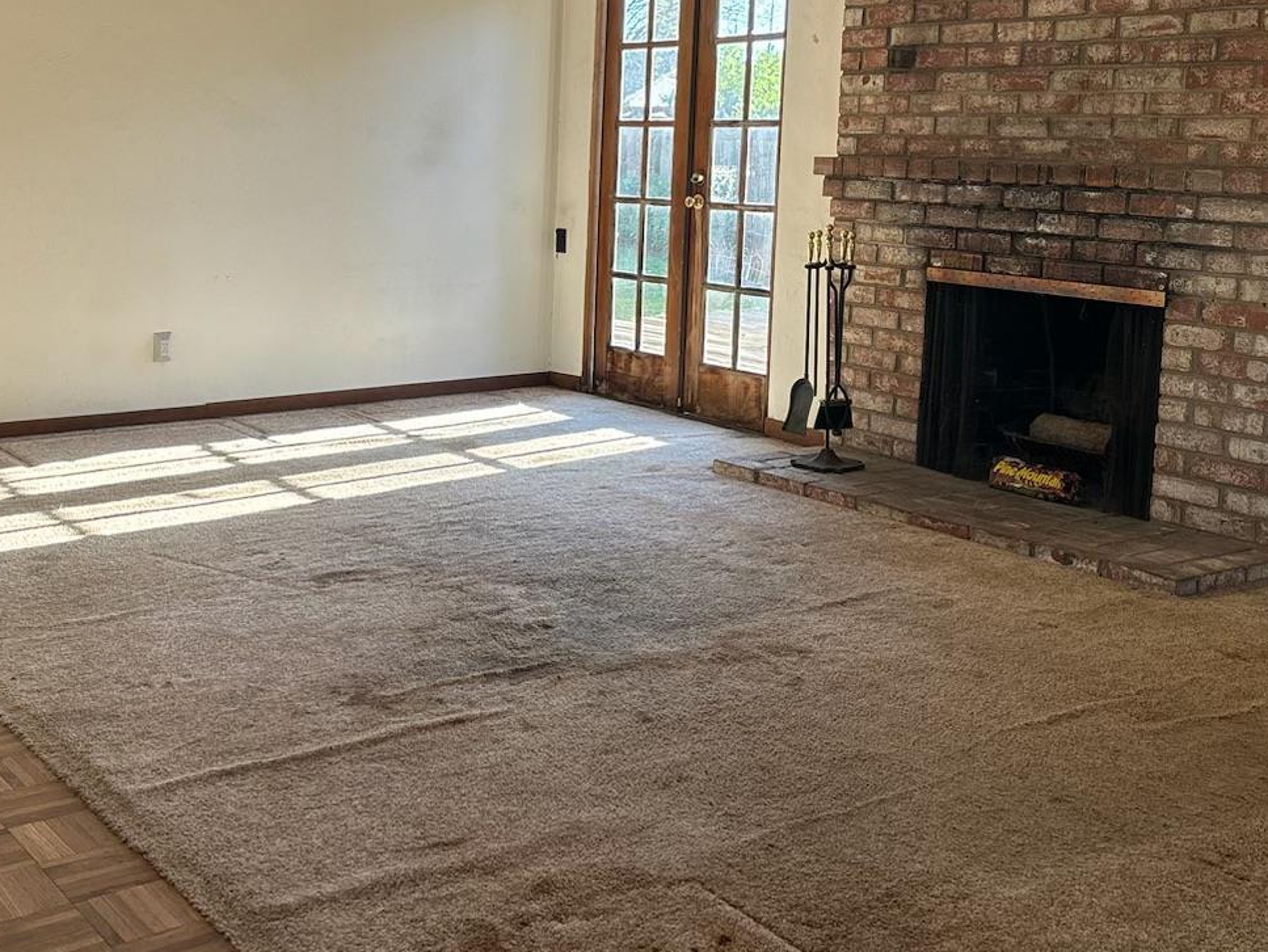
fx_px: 1576
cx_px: 468
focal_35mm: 43
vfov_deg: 33.2
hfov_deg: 43.5
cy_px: 281
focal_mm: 5.96
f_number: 1.6
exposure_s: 1/135
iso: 40
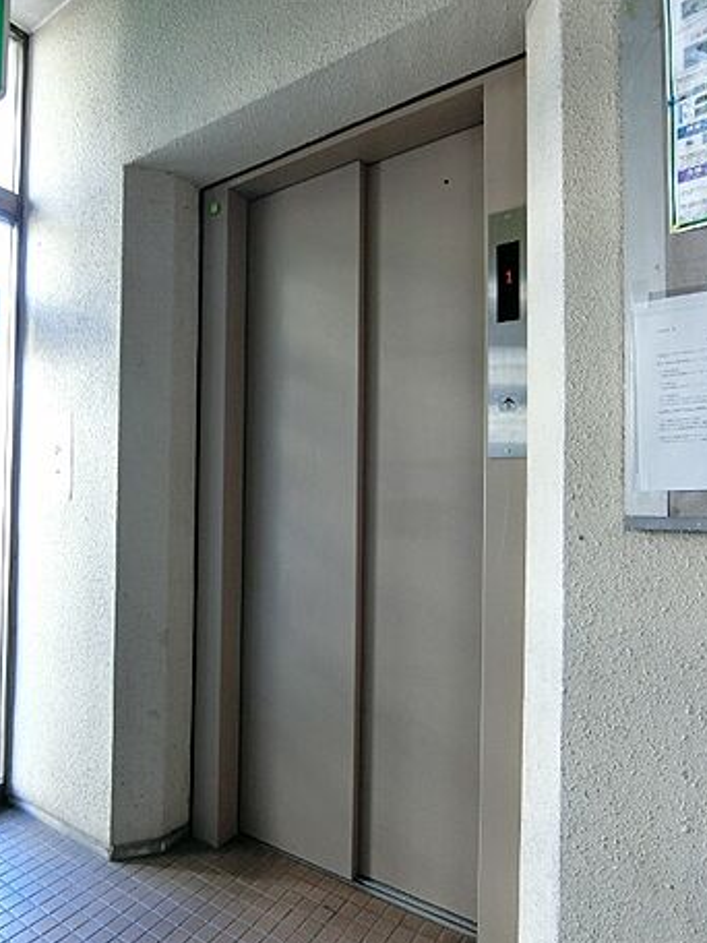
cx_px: 347
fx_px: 545
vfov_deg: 81.7
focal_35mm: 20
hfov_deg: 66.0
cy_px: 490
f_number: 2.7
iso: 400
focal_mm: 4.06
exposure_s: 1/60
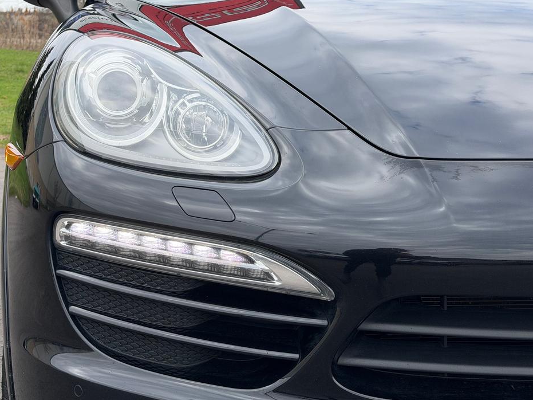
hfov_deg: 29.3
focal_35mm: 66
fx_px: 1016
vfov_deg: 22.2
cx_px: 209
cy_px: 162
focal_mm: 6.76
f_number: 1.78
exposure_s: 1/2494
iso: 80
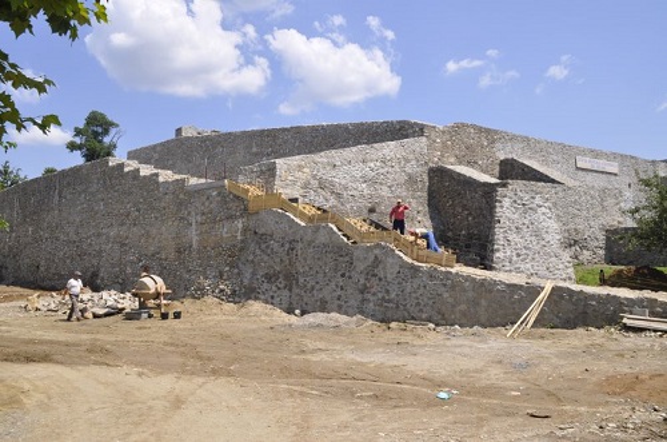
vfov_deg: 39.8
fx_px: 610
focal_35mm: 33
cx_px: 334
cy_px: 221
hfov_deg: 57.3
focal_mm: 22
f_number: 10
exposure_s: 1/400
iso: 200
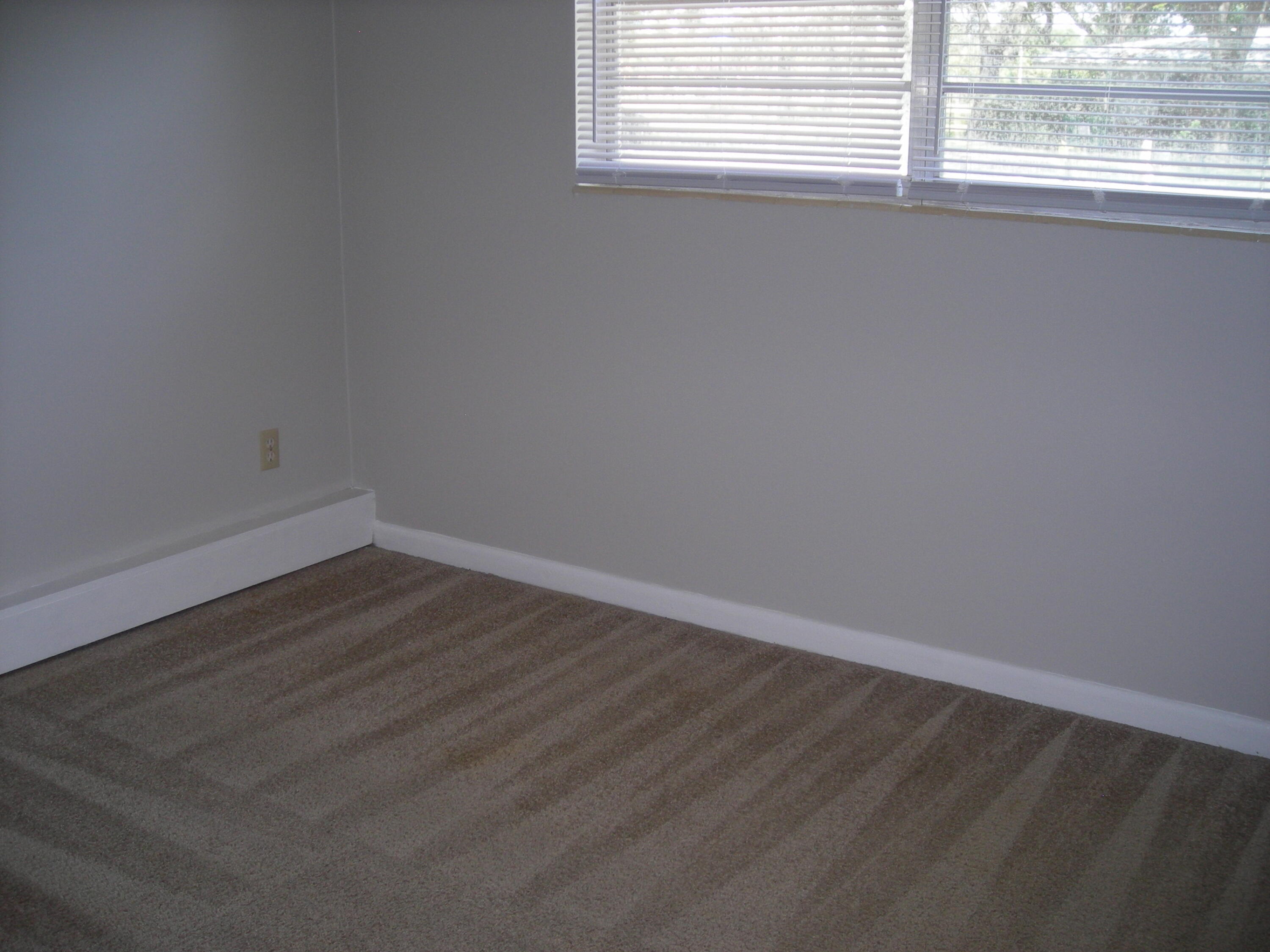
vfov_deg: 37.7
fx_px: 1394
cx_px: 635
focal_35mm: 38
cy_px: 476
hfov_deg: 49.0
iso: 102
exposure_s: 1/60
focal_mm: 6.3
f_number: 3.2
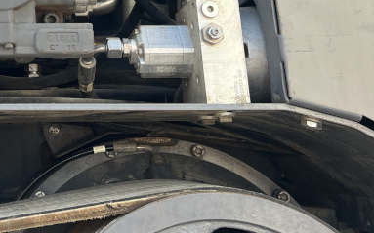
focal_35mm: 72
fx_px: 734
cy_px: -88
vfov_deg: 16.8
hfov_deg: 26.3
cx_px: -43
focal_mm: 5.7
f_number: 1.5
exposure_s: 1/450
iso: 50
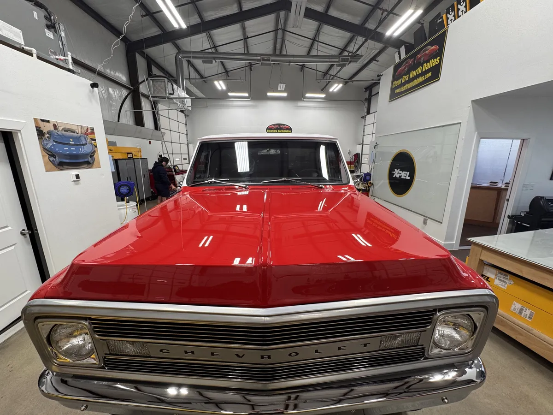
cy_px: 208
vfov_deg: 85.7
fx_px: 224
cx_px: 276
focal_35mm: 14
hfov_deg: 102.1
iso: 125
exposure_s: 1/120
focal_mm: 2.22
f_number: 2.2
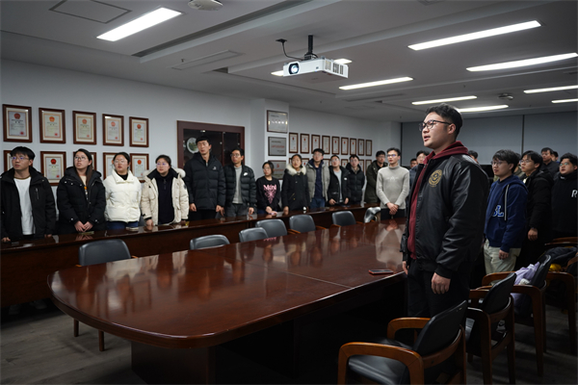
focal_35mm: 28
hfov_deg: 65.5
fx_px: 450
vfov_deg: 46.4
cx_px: 289
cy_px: 192
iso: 1600
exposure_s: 1/160
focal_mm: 28
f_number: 2.8
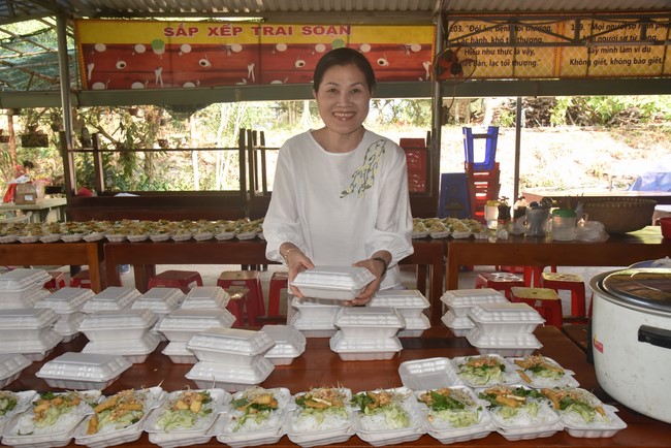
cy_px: 224
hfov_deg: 61.9
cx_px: 336
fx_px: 559
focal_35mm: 30
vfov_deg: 43.6
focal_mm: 30
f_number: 10
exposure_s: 1/200
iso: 2000
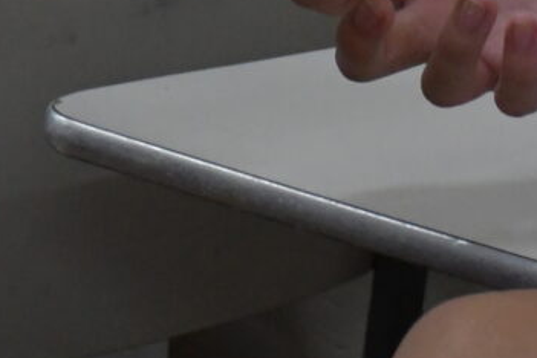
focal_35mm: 459
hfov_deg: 4.5
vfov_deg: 3.0
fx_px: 6846
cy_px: -464
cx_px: 546
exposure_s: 1/250
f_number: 4.8
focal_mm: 56
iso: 2500
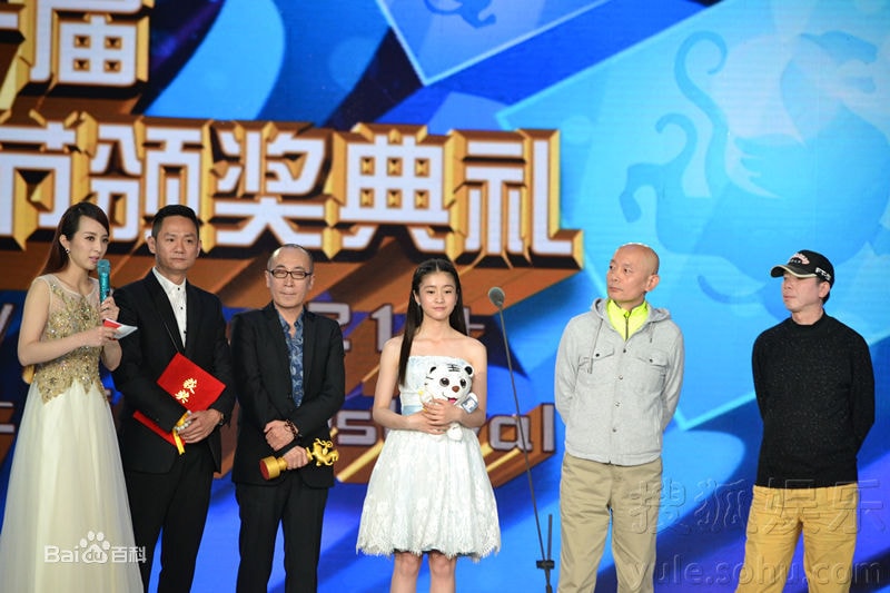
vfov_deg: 6.5
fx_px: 5190
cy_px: 296
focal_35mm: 210
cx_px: 445
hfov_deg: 9.8
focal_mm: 140
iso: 900
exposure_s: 1/125
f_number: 4.8
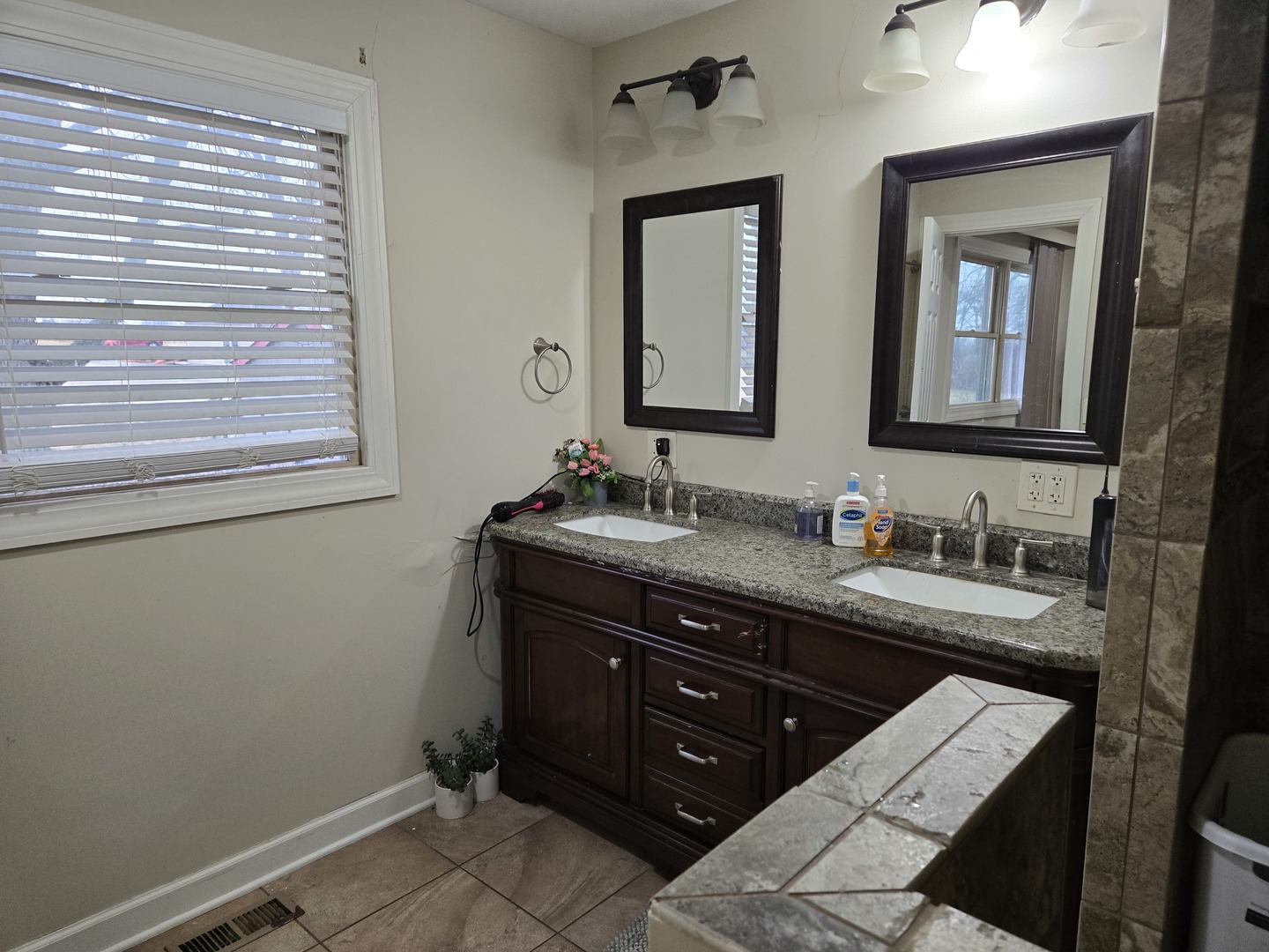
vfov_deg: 58.9
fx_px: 843
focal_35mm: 23
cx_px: 634
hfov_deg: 73.9
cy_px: 476
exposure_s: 1/120
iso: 200
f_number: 1.8
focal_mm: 5.4
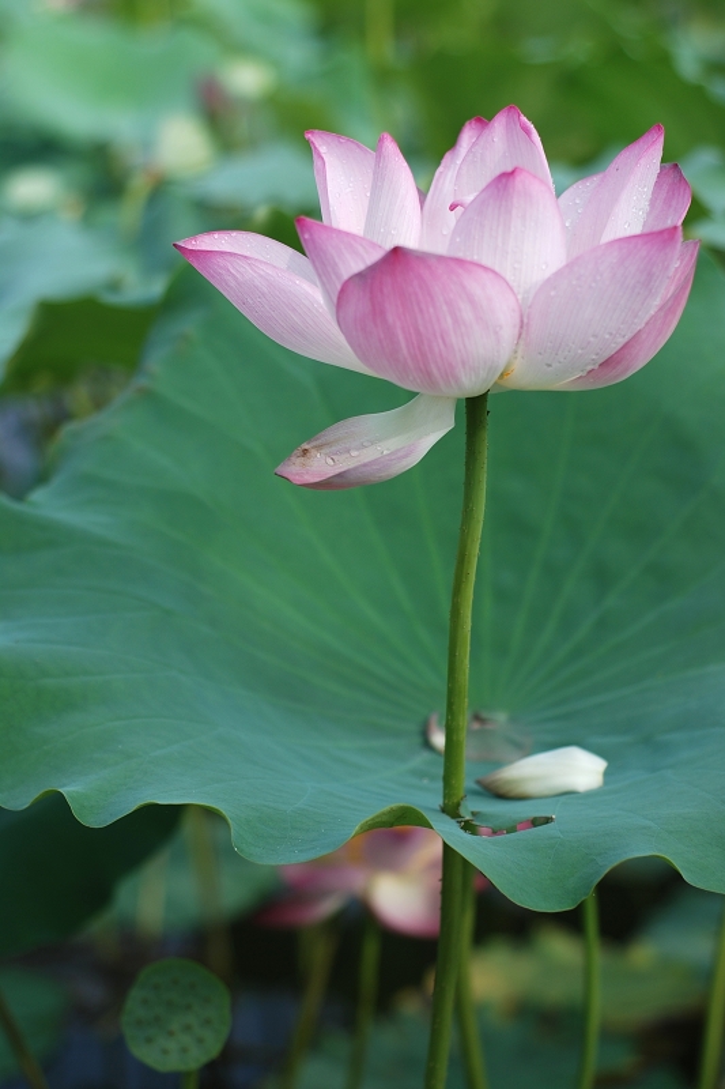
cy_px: 544
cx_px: 362
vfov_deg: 27.0
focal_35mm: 75
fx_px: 2266
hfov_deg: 18.2
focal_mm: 50
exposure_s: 1/1600
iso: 100
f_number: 2.8
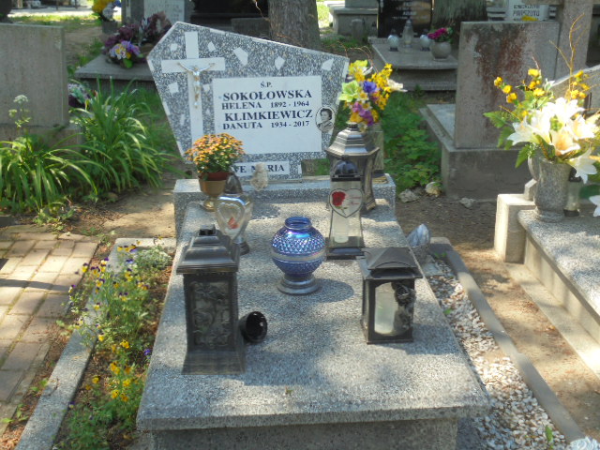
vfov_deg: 33.6
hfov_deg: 43.9
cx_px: 300
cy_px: 225
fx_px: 745
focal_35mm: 43
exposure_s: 1/100
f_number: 4.5
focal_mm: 7.8
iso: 100
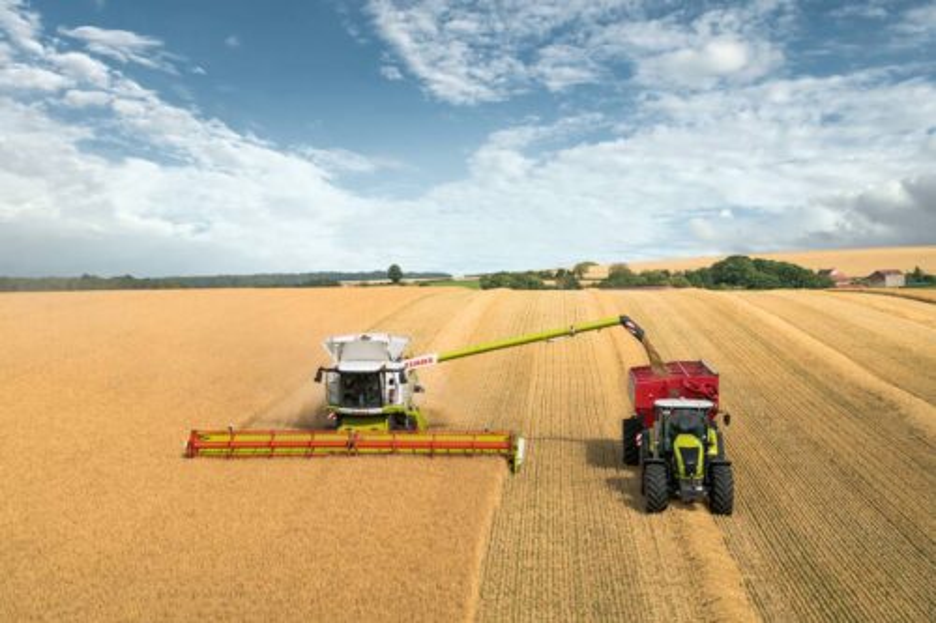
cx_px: 468
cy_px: 312
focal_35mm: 62
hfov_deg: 32.4
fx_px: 1611
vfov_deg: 21.9
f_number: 9
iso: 160
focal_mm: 62
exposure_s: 1/400
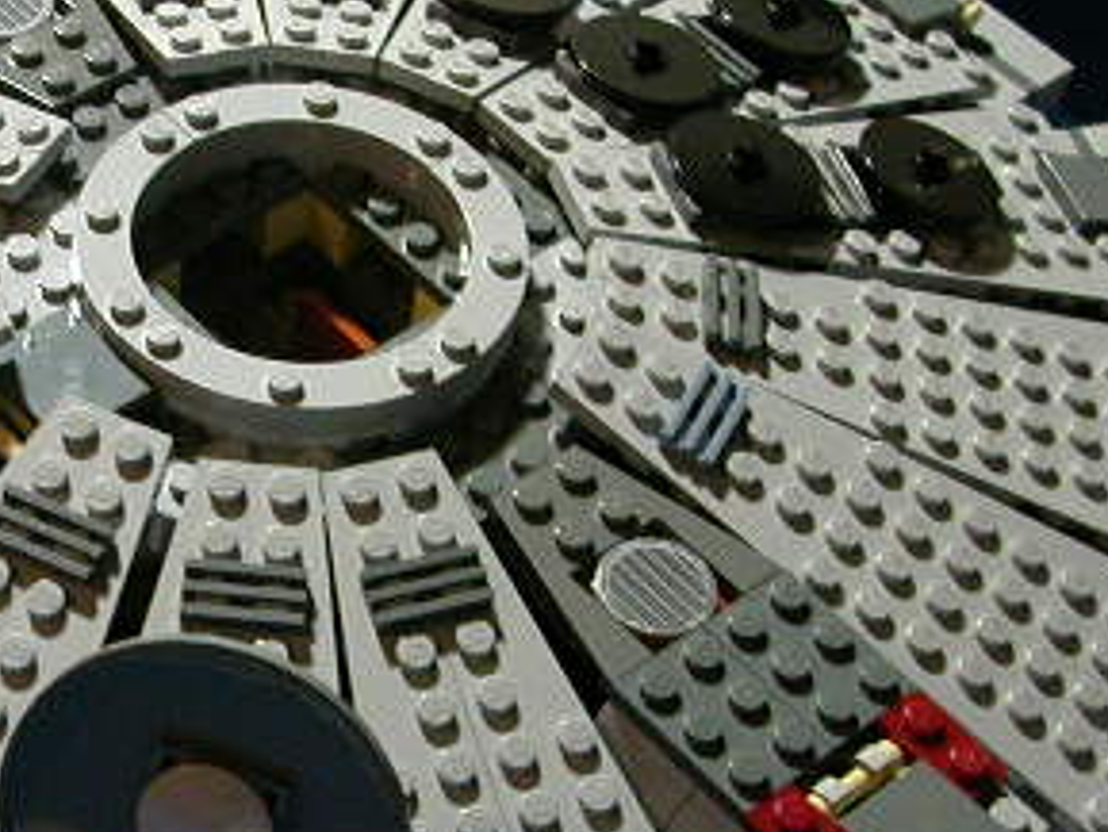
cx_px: 211
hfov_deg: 23.5
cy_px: 583
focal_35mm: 82
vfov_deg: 17.9
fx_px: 2626
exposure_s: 1/22.8
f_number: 2.7
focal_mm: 5.6
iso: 400
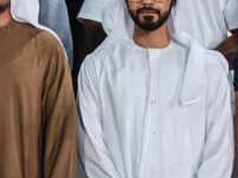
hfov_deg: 7.6
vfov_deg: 6.0
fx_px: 1681
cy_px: -65
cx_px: -332
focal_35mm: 245
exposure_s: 1/100
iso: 2500
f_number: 1.9
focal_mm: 6.12
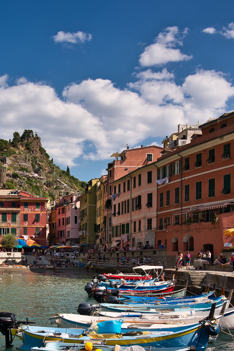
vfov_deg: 40.0
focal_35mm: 48
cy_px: 269
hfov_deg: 27.9
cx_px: 64
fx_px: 466
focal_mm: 29.5
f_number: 9
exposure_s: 1/250
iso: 100
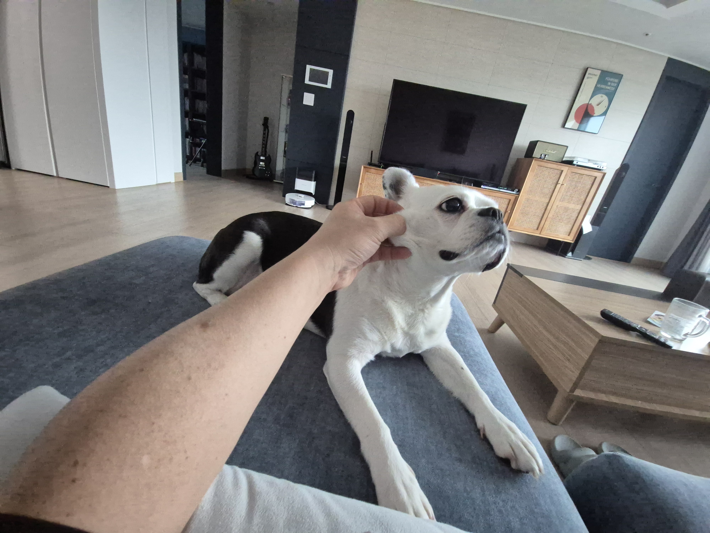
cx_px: 355
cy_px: 266
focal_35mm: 13
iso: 640
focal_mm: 2.2
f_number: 2.2
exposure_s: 1/60
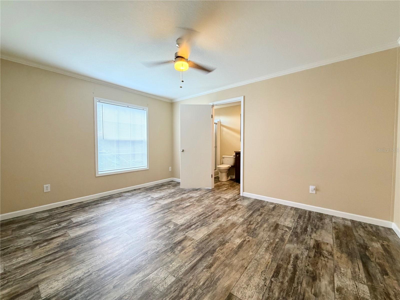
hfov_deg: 102.1
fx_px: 162
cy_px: 150
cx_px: 200
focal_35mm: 14
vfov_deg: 85.7
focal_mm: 2.22
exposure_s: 1/60
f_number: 2.2
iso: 400
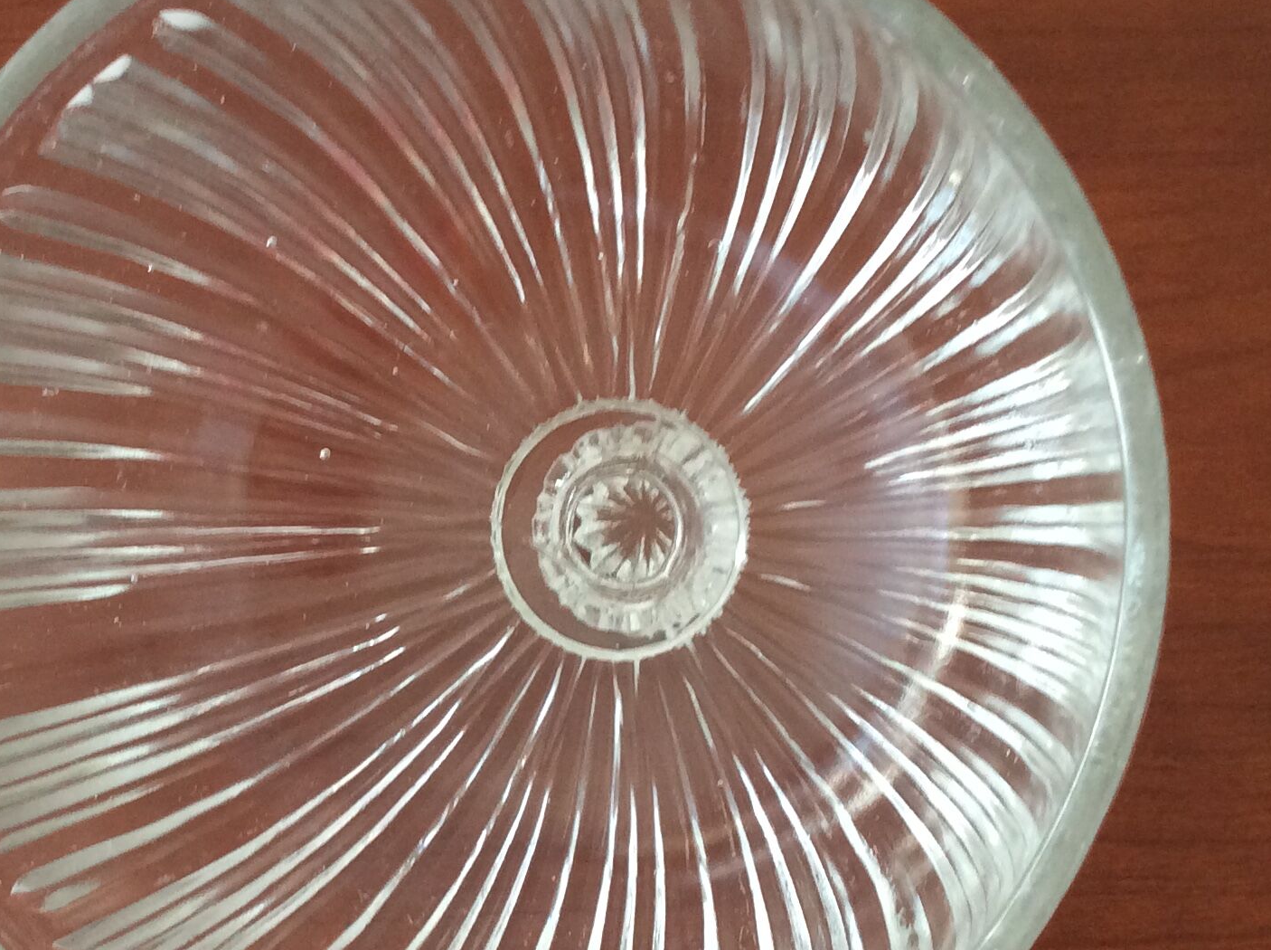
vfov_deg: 24.7
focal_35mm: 59
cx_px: 486
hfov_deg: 32.6
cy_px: 537
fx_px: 2163
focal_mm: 3.3
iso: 80
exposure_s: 1/25
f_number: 2.4
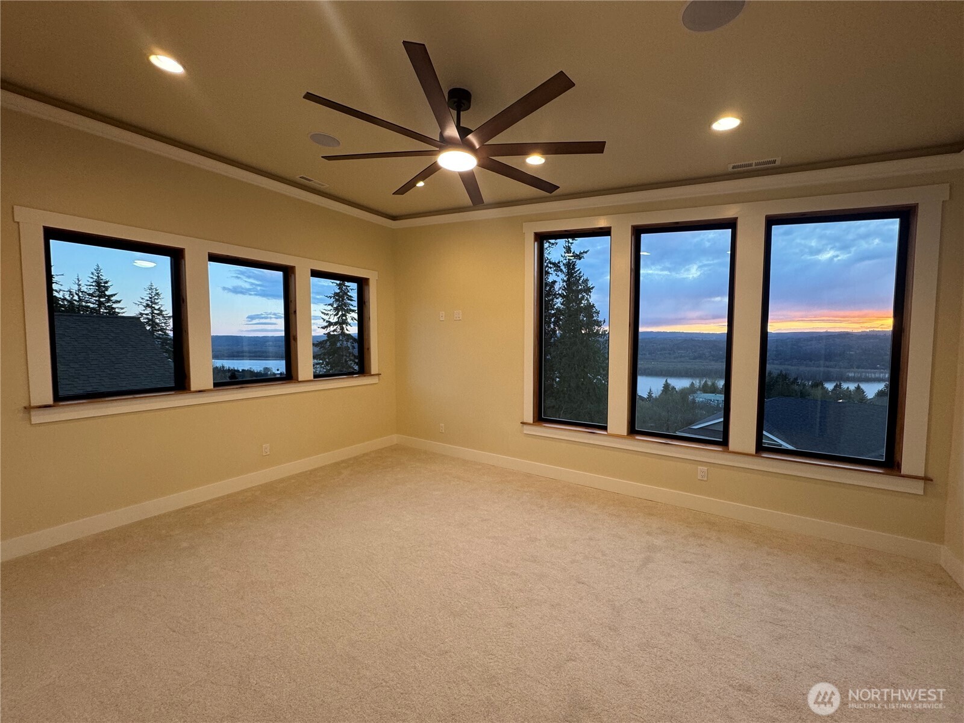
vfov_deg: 85.7
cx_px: 482
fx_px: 390
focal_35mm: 14
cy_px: 362
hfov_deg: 102.1
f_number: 2.2
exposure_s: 1/100
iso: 160
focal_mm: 2.22
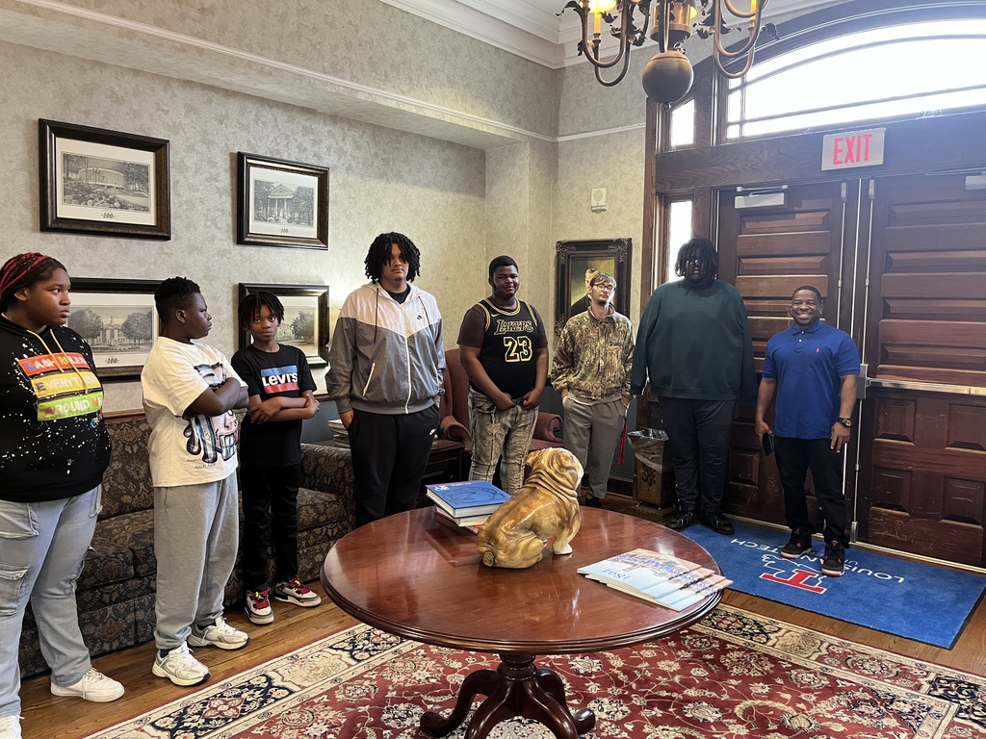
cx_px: 493
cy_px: 370
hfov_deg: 67.3
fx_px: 741
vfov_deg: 53.1
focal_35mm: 26
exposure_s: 1/60
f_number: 1.6
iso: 320
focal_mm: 5.1
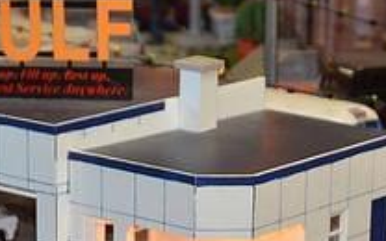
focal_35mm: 207
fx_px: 2178
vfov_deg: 6.3
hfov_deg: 10.1
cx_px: 67
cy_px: 254
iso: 800
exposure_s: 1/60
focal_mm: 44
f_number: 4.2
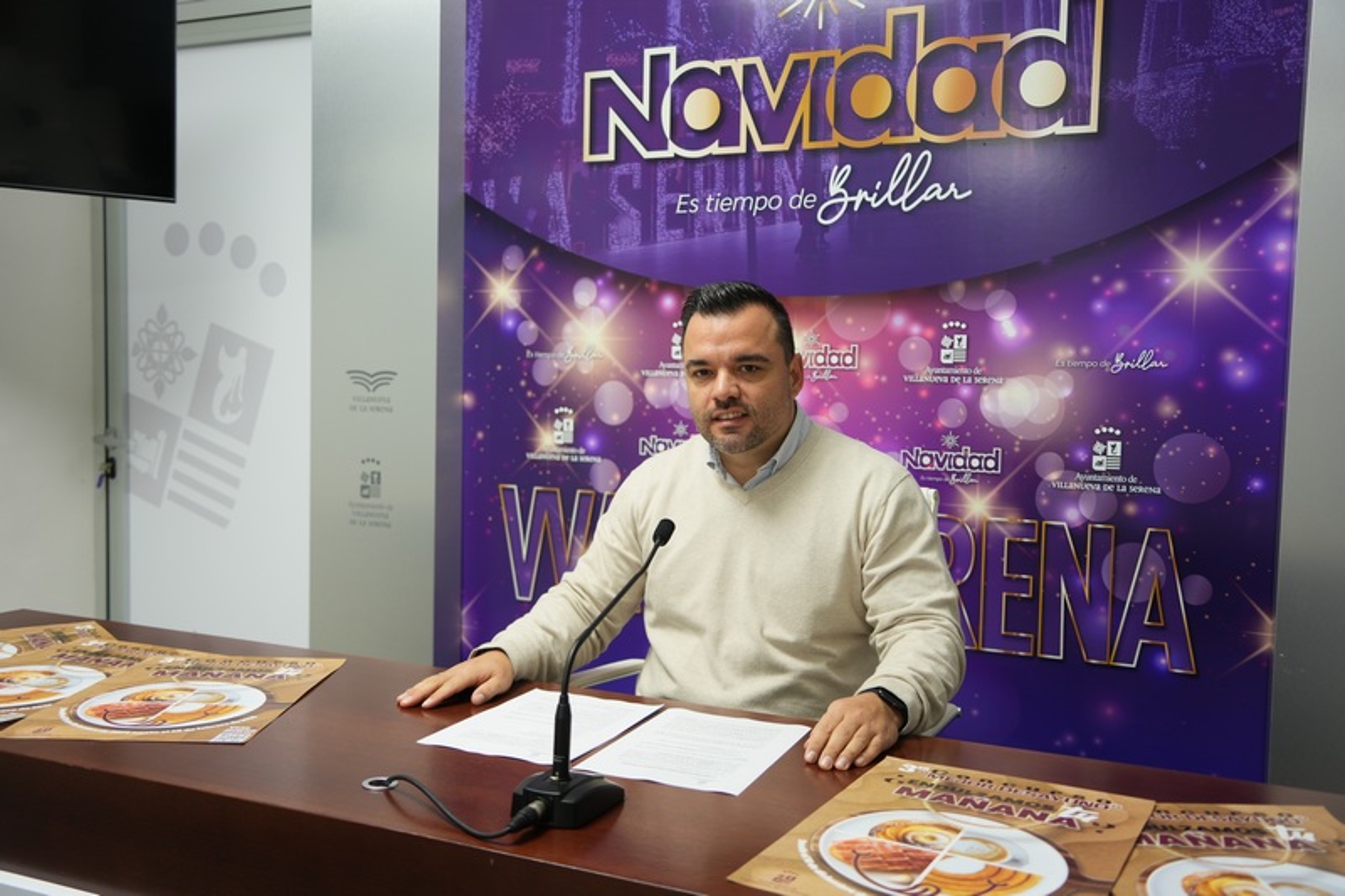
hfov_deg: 57.2
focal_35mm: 33
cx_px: 672
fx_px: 1233
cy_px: 448
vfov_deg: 40.0
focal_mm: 33
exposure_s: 1/40
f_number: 3.2
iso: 250
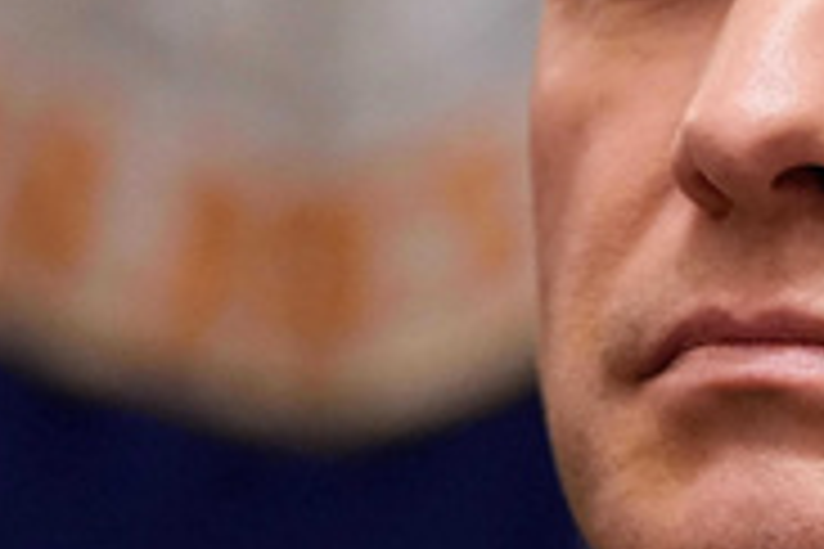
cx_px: 1058
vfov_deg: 1.7
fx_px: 18424
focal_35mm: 805
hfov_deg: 2.6
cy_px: 506
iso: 5000
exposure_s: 1/500
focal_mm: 144
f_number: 2.8
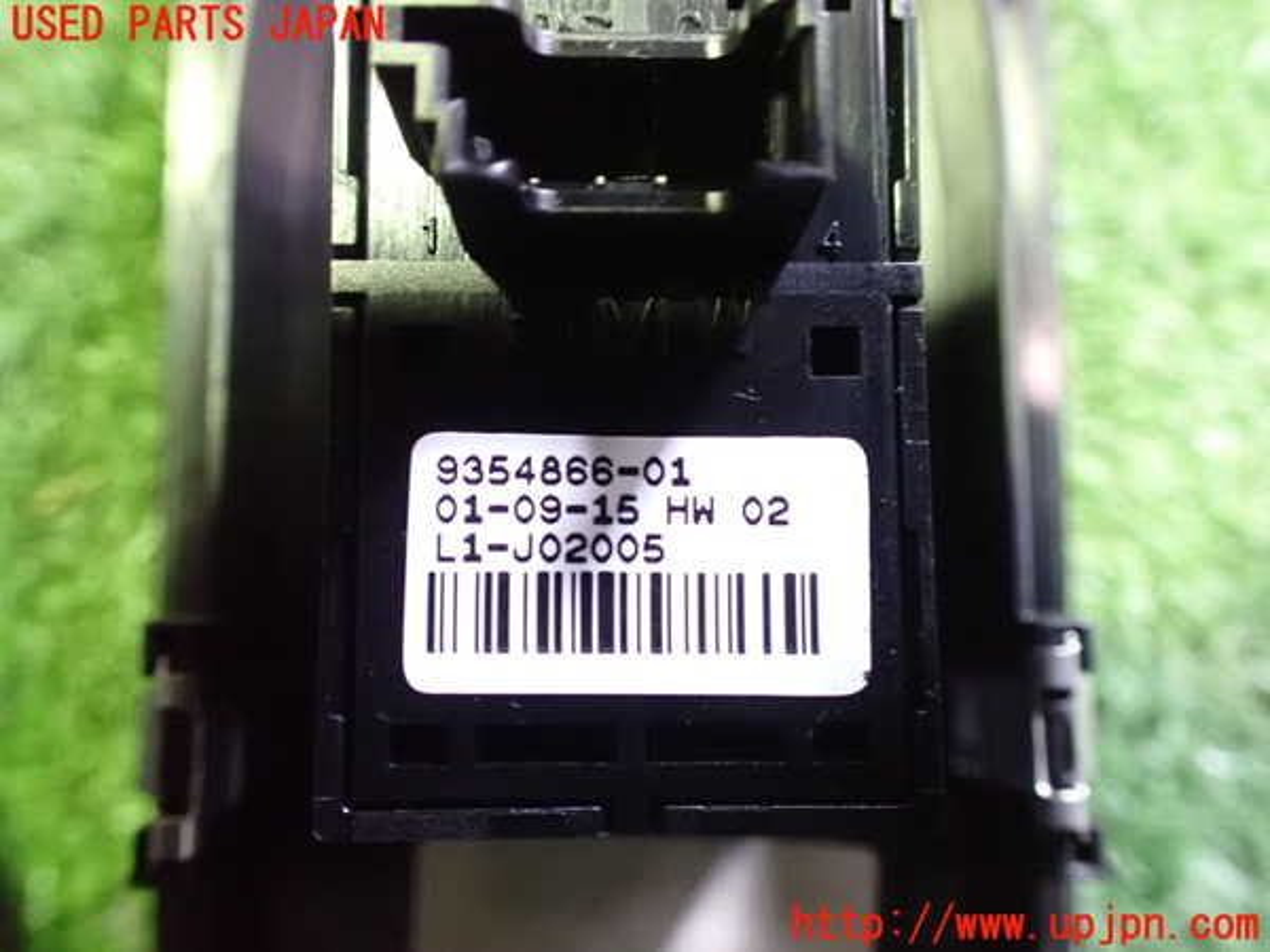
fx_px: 1101
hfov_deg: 60.0
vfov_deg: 46.8
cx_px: 635
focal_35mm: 30
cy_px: 476
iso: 1600
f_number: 2.3
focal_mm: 5.4
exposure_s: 1/20
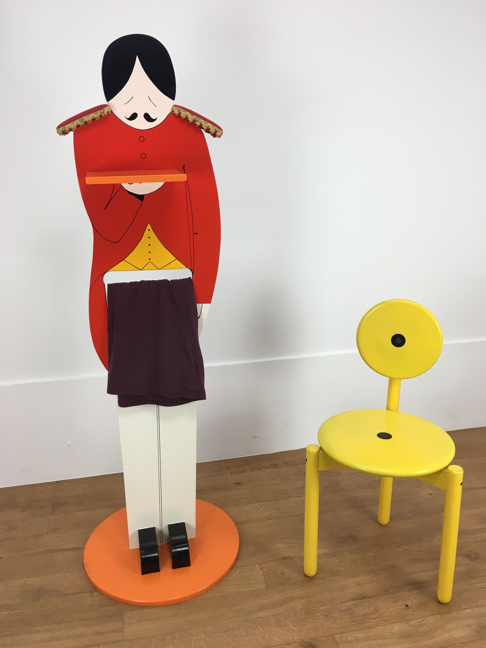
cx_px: 243
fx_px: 543
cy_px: 324
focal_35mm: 29
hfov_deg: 48.2
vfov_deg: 61.7
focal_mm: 4.15
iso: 32
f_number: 2.2
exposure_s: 1/33
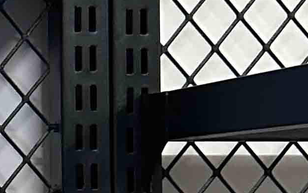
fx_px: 1385
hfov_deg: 11.2
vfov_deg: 7.9
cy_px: 163
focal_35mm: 165
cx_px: -362
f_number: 1.78
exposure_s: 1/60
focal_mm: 6.86
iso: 500
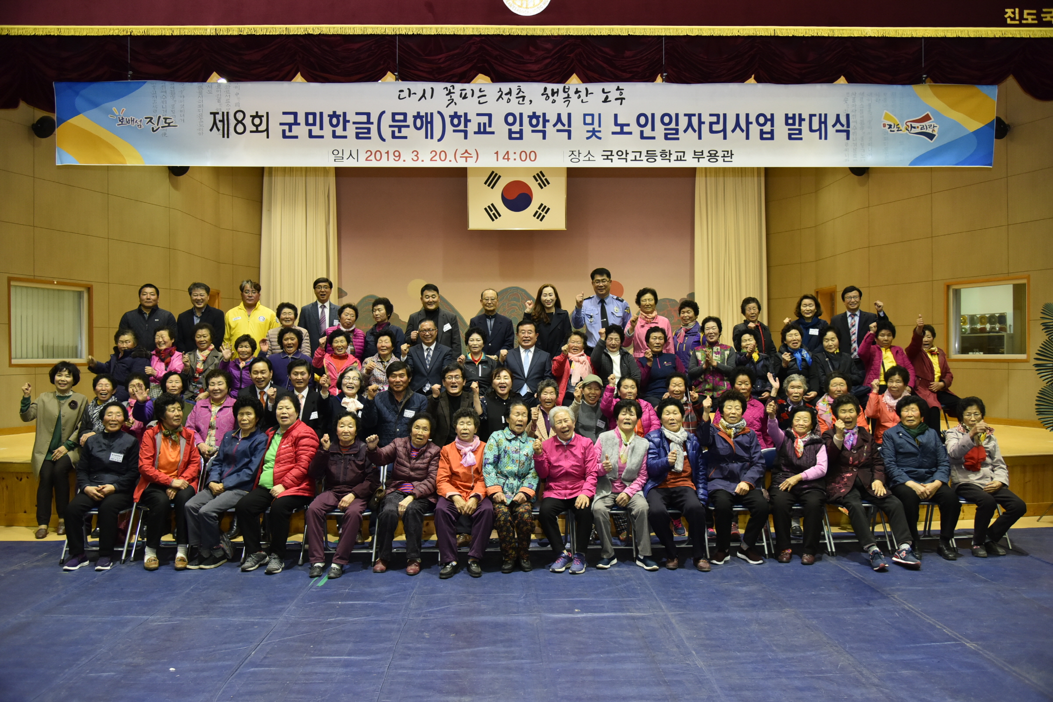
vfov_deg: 46.4
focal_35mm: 28
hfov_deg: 65.5
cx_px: 526
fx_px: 819
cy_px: 351
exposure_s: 1/100
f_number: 4
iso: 1600
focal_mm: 28
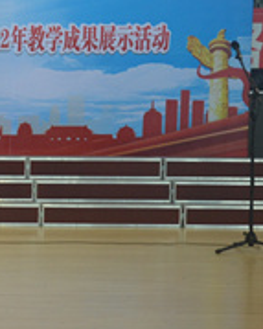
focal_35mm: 151
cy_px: 156
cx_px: -239
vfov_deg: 12.7
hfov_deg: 9.6
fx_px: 1475
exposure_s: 1/60
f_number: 4.5
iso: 800
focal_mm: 35
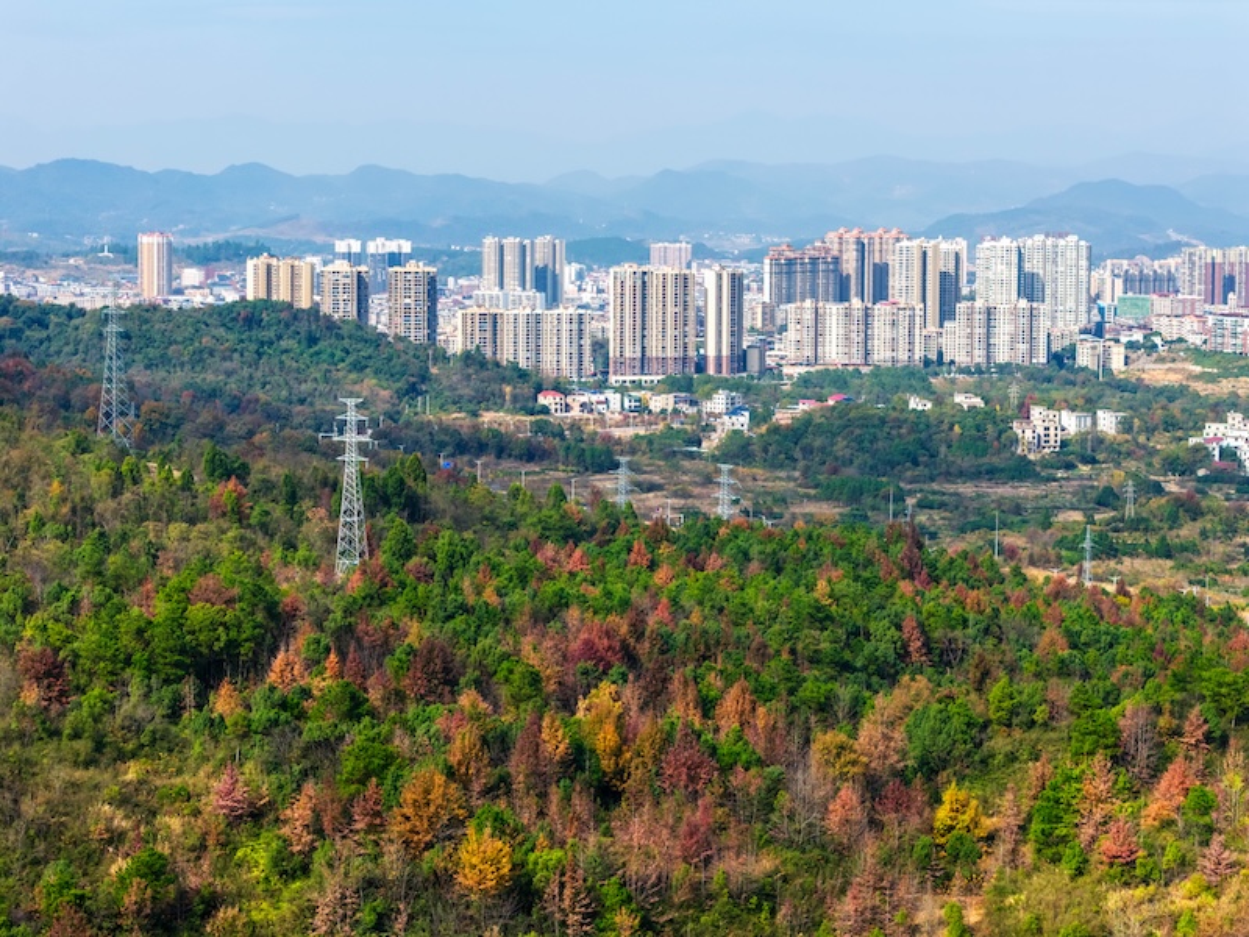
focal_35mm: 70
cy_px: 468
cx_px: 624
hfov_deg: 27.8
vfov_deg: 21.0
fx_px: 2526
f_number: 2.8
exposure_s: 1/1000
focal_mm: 19.35
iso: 100
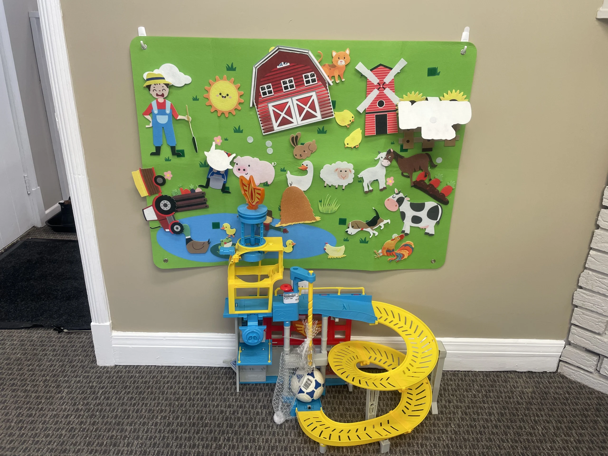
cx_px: 304
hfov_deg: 67.3
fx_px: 457
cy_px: 228
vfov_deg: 53.1
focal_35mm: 26
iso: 64
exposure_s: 1/60
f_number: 1.6
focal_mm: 4.2
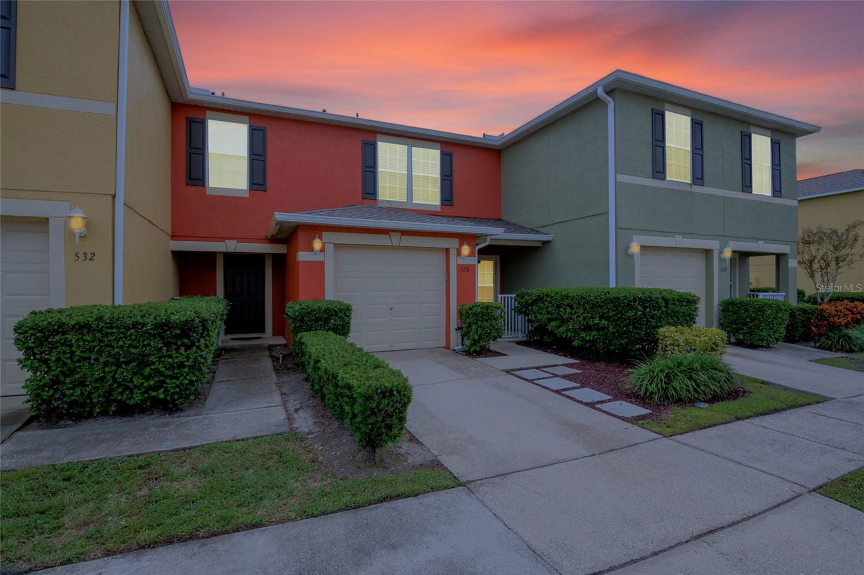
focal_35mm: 16
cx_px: 432
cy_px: 288
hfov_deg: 95.0
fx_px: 396
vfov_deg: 72.0
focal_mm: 11
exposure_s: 1/400
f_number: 11
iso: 100
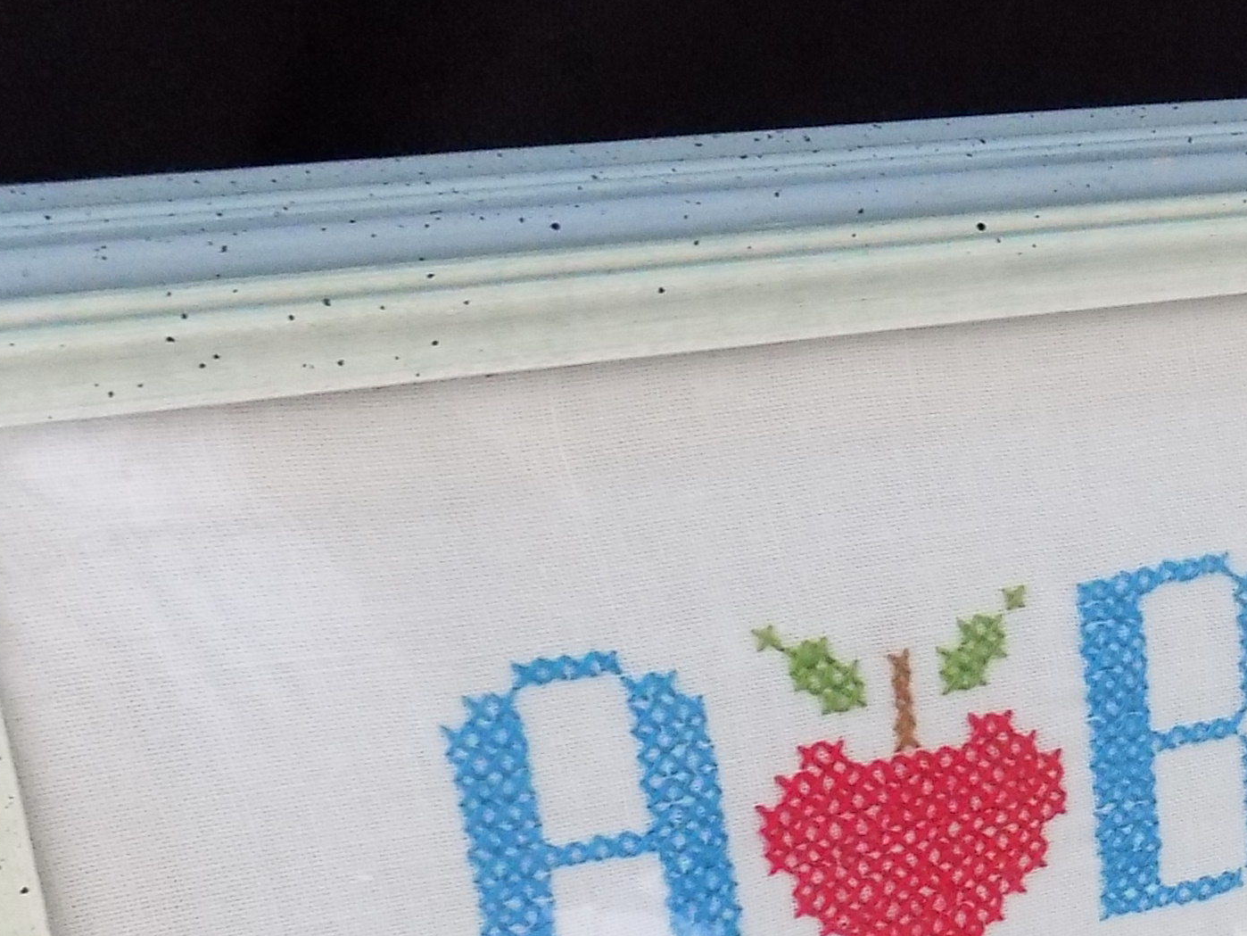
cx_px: 1171
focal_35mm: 60
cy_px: 831
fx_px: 2162
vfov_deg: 23.8
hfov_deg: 30.5
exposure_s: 1/15
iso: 400
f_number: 3.1
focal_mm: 4
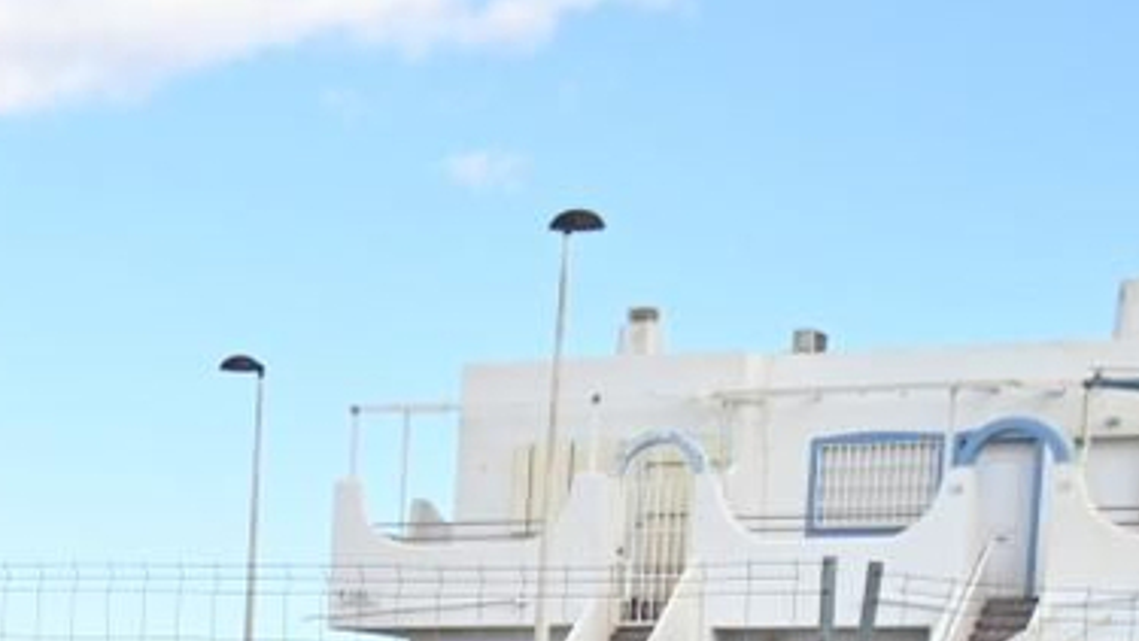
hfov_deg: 14.8
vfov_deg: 8.7
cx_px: -635
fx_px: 4047
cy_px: 1135
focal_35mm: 134
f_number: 4.5
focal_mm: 30
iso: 64
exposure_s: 1/400
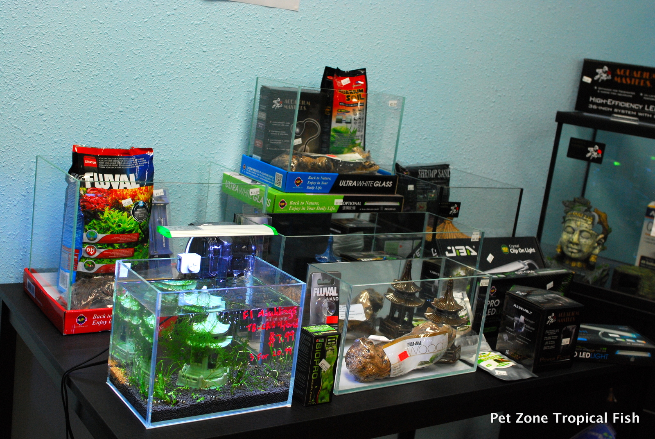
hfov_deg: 46.3
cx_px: 328
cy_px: 220
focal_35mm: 42
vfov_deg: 32.0
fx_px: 765
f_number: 5
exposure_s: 1/100
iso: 800
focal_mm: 28
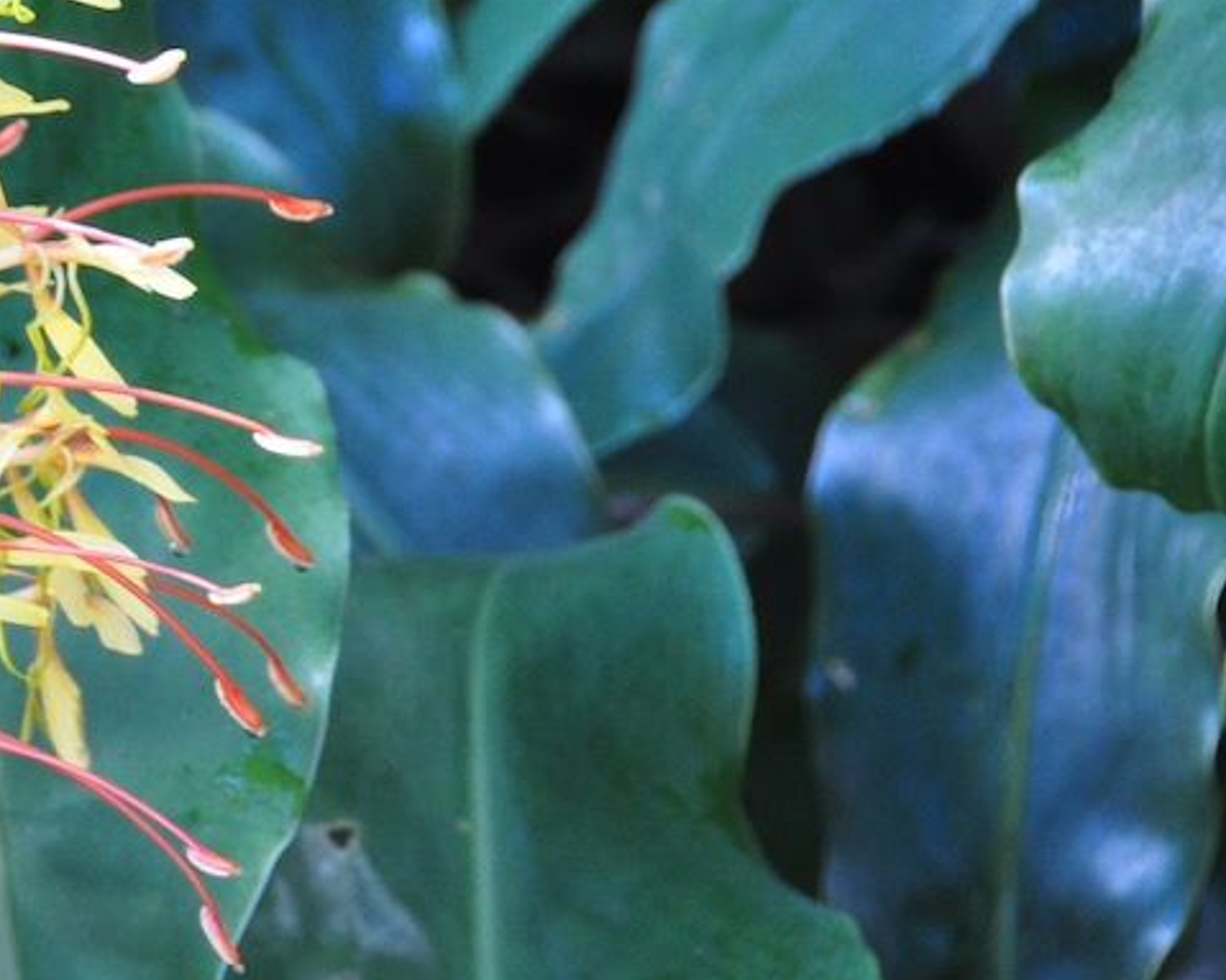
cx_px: -353
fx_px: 9541
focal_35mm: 263
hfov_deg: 7.3
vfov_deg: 5.9
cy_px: 232
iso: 800
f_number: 7.1
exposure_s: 1/25
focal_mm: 70
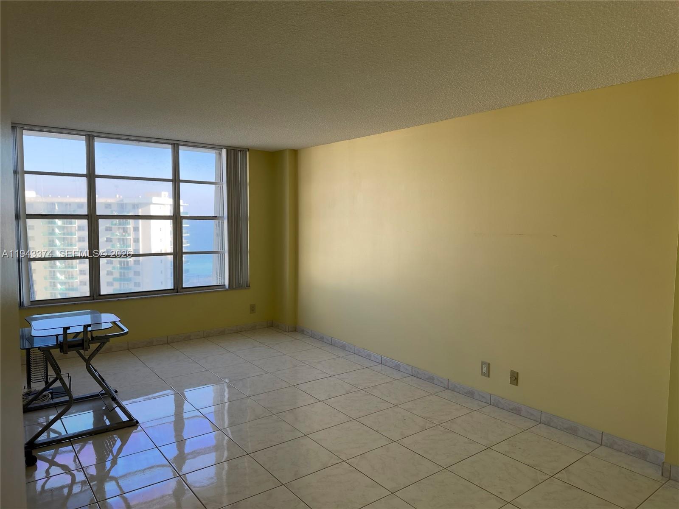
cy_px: 254
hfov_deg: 71.6
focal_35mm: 24
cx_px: 340
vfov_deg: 56.8
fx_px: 471
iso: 80
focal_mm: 6.86
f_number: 1.78
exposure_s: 1/441
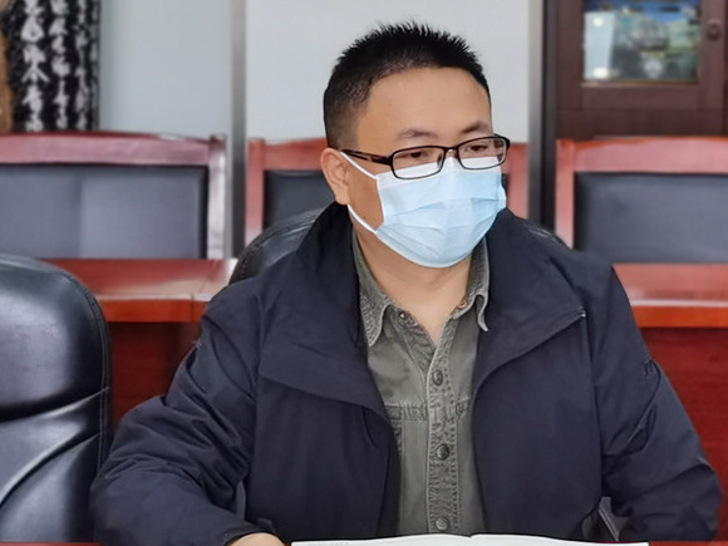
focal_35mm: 88
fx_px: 1851
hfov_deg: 22.2
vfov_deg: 16.8
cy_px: 256
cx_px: 419
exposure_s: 1/100
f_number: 1.6
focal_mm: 5.56
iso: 125
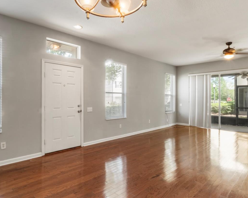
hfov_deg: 75.0
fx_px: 161
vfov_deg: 63.1
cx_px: 119
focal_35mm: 22
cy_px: 97
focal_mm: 10
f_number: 22
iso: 320
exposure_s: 1/1.67
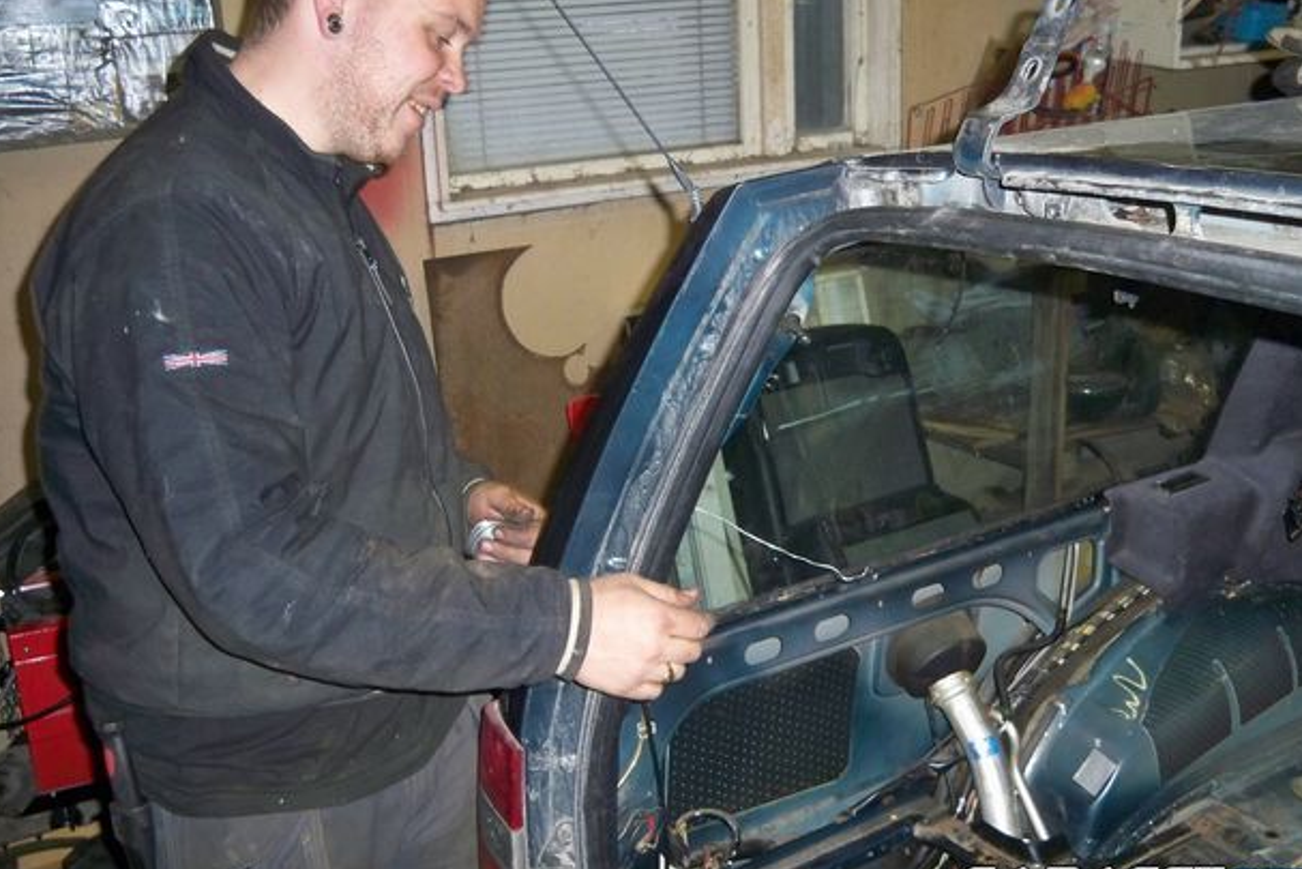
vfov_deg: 34.2
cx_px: 641
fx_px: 1411
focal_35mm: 39
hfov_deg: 49.5
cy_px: 441
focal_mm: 7.9
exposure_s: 1/30
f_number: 3.1
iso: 250
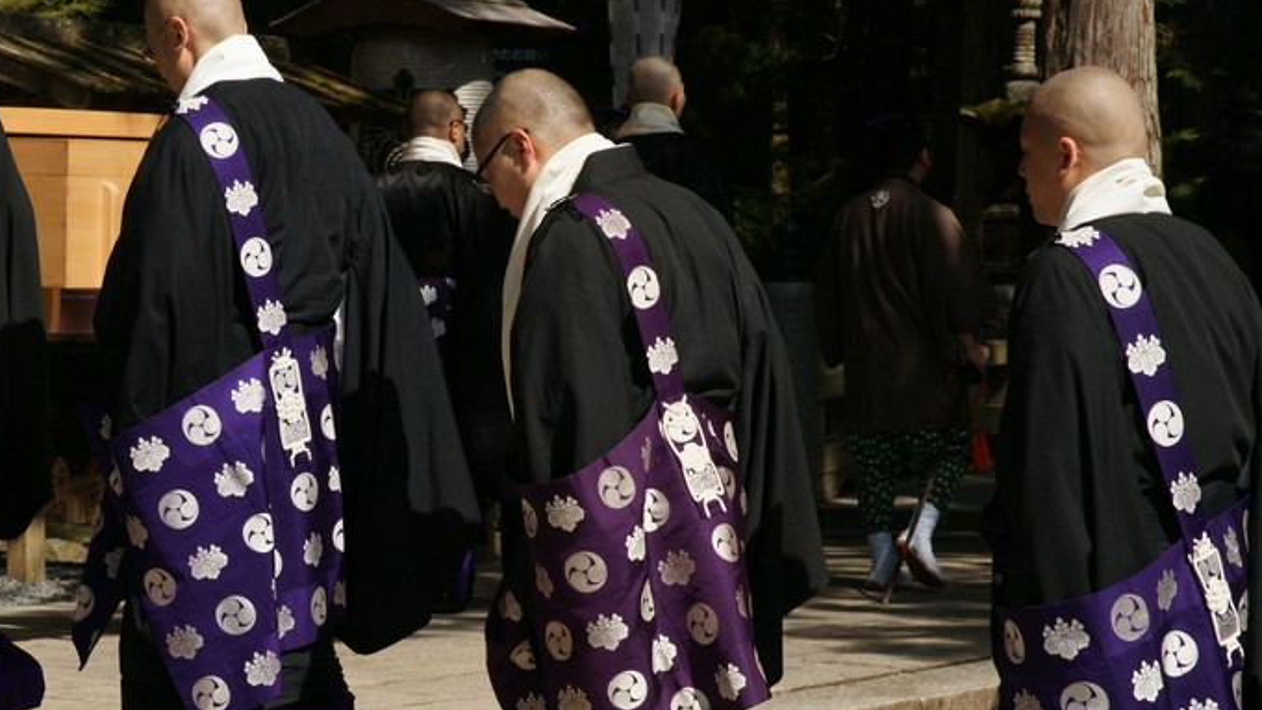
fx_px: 4149
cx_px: 327
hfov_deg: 17.2
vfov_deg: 9.8
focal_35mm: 124
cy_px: 493
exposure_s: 1/500
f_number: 11
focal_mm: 70
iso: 400
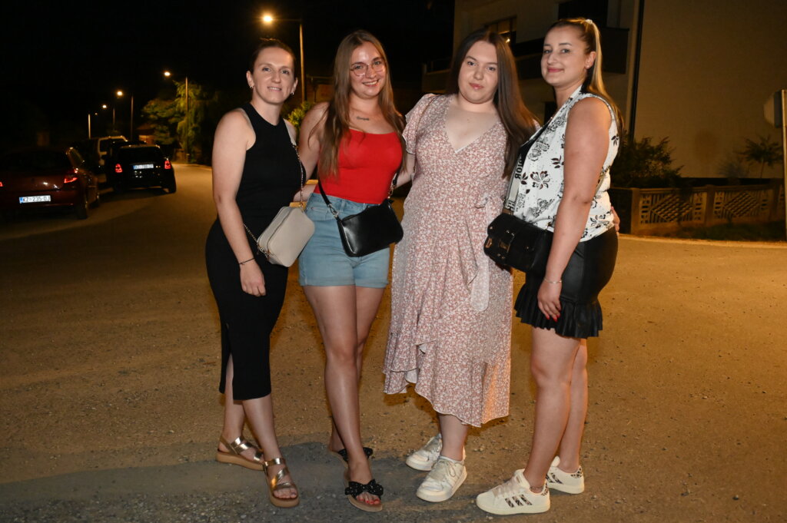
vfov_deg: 41.1
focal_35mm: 32
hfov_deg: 58.8
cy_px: 262
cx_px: 394
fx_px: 699
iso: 12800
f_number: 4.8
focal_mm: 32
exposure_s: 1/60
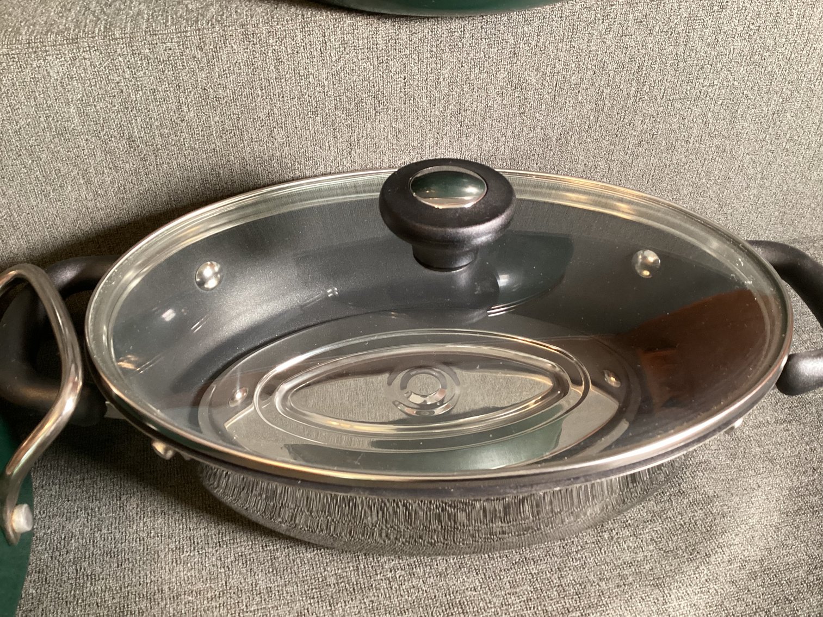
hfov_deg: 58.3
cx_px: 412
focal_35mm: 31
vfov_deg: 45.4
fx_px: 737
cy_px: 308
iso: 320
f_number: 2.4
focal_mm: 3.3
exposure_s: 1/50
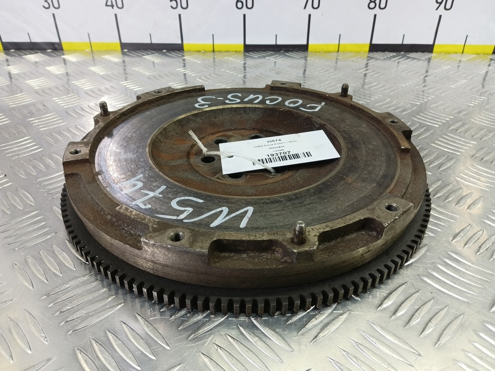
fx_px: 329
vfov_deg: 58.9
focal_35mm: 23
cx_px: 248
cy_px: 186
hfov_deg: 73.9
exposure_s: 1/50
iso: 181
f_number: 1.6
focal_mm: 4.11
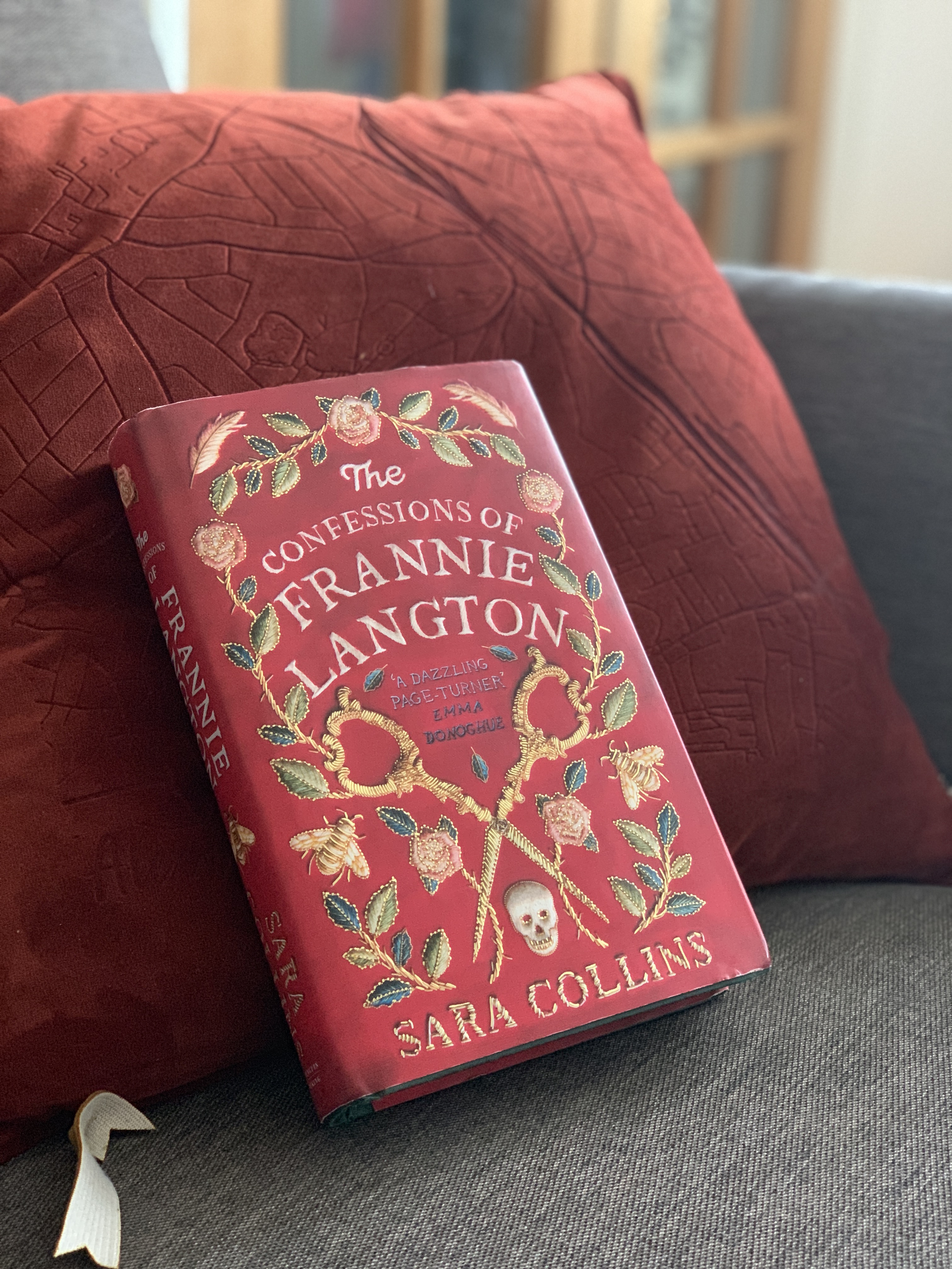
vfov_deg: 36.8
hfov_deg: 28.0
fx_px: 1907
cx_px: 476
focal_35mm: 52
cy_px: 634
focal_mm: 6
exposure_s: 1/31
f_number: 2.4
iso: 500
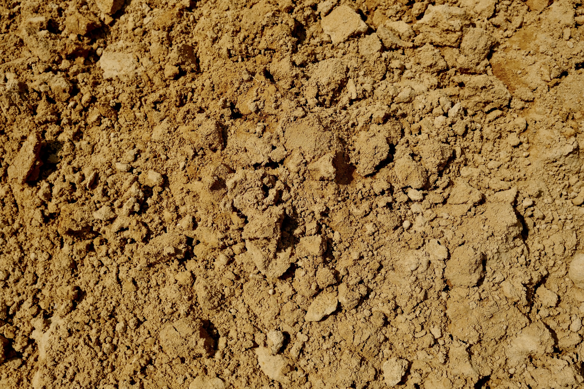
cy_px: 194
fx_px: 649
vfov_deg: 33.4
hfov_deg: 48.5
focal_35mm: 40
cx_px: 292
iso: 160
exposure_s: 1/1600
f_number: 5.6
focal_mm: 26.5
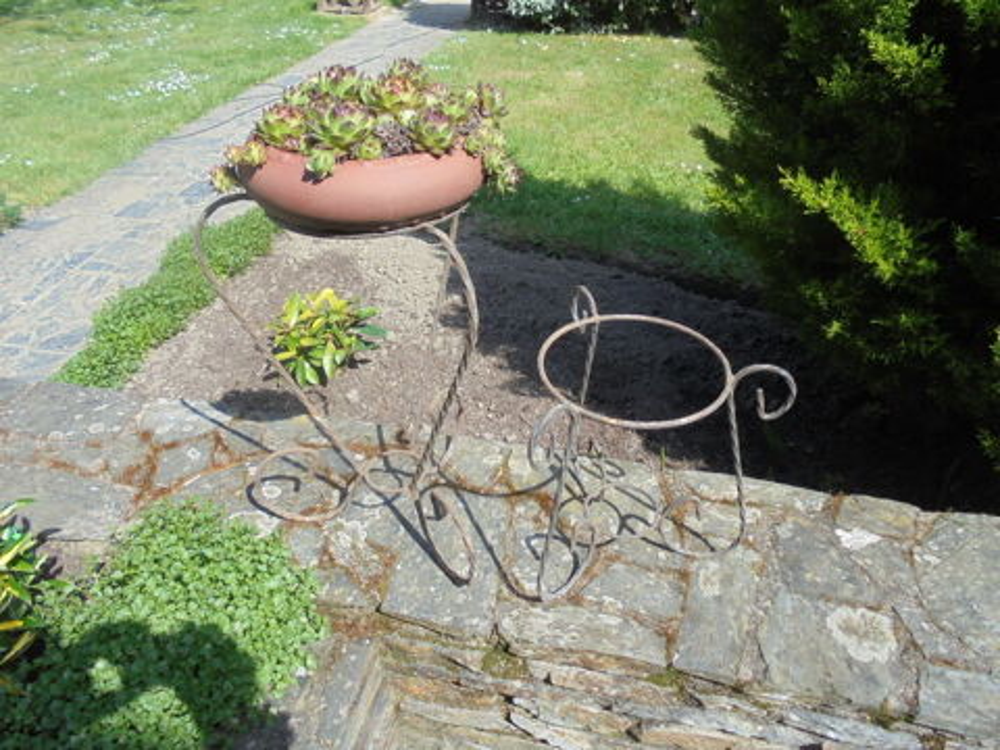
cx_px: 500
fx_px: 751
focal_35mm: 26
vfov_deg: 53.1
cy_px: 375
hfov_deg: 67.3
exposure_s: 1/500
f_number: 3.5
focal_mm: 4.6
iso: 100
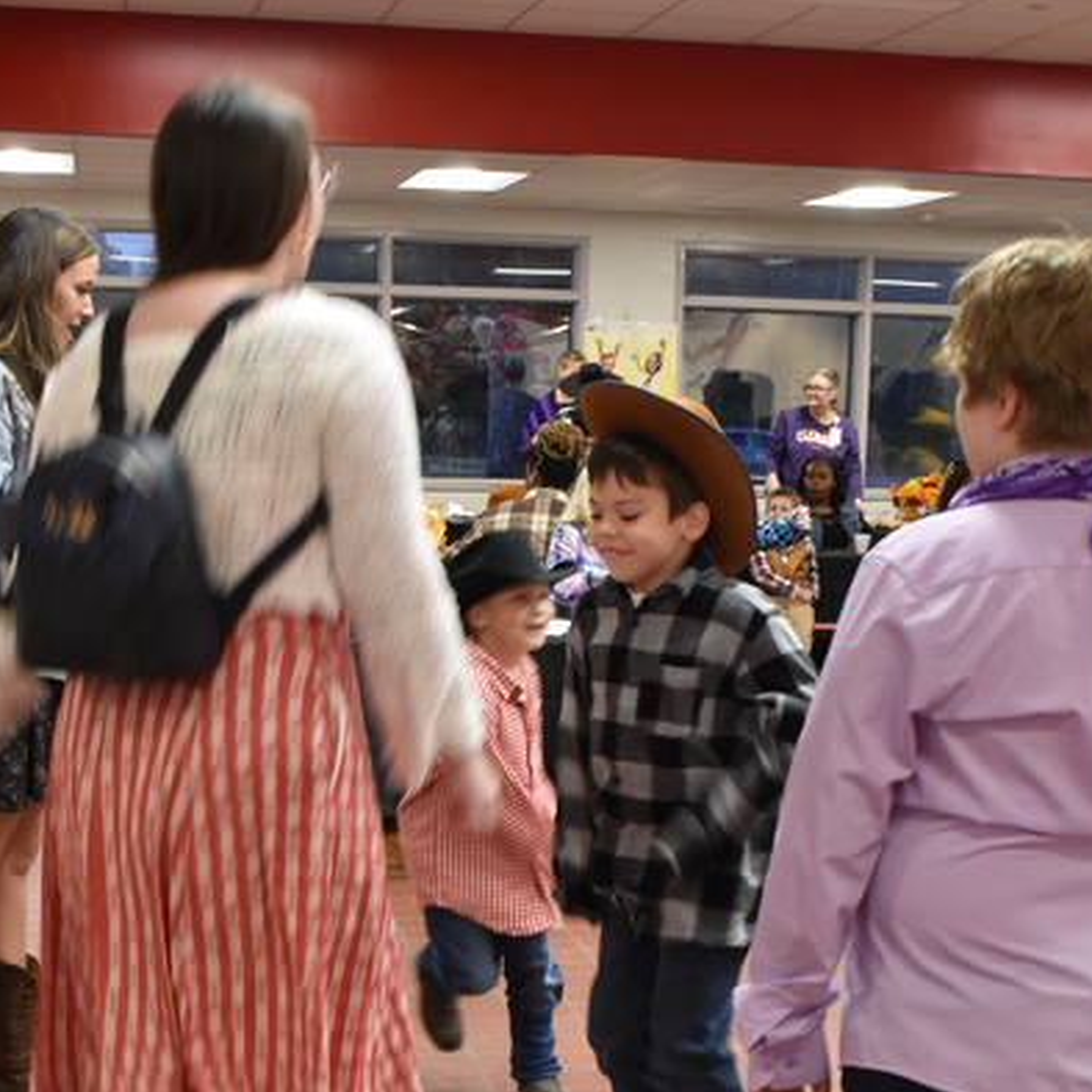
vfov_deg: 24.4
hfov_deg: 24.7
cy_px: 831
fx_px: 2493
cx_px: 624
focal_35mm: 70
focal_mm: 27
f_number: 7.1
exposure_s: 1/40
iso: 1250
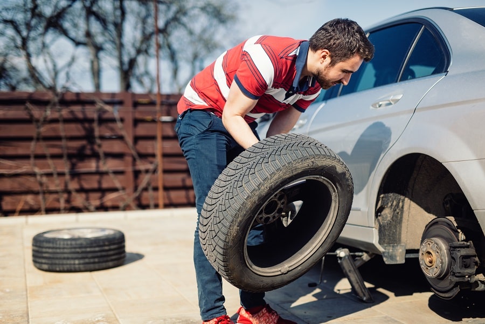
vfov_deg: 27.0
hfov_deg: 39.6
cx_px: 242
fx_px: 674
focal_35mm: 50
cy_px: 162
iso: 100
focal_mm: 50
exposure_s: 1/4000
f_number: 1.8
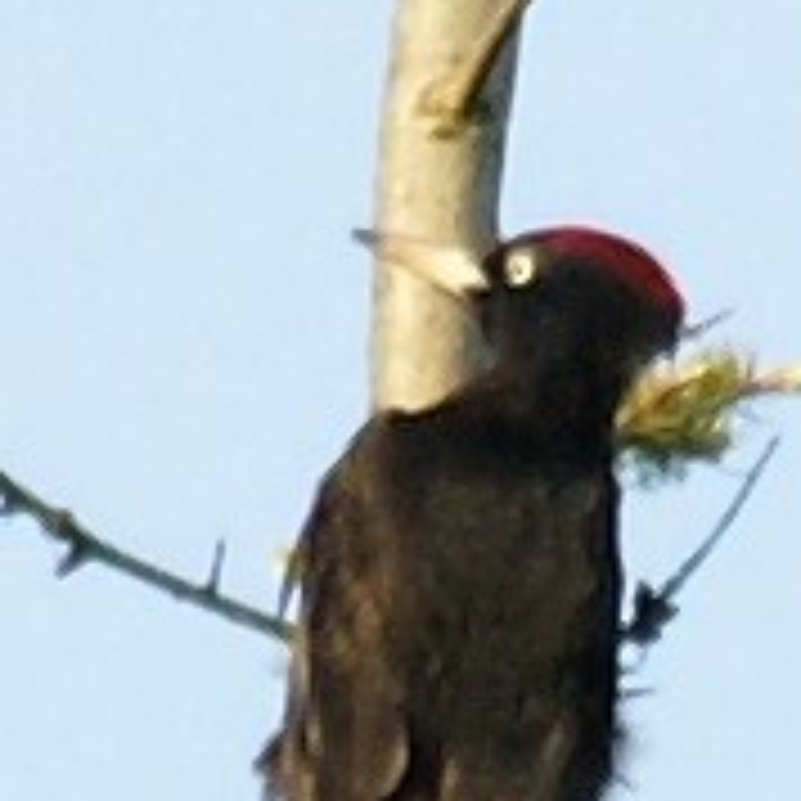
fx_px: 25263
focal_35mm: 965
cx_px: 459
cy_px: 842
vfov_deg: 1.8
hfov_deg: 1.8
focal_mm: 300
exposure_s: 1/640
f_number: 4
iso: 200
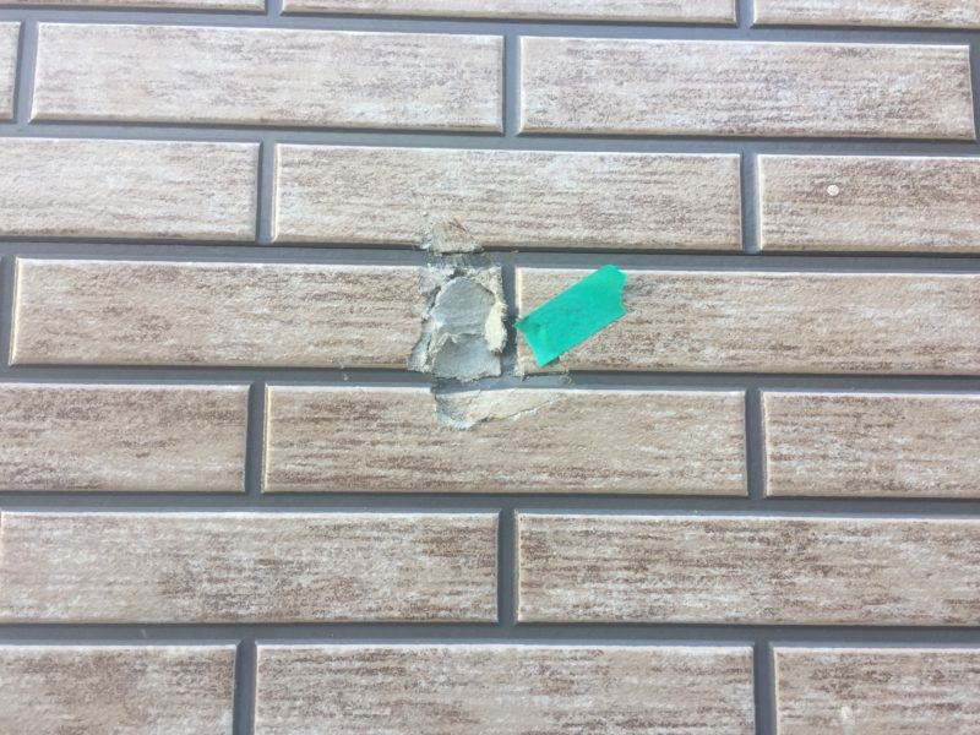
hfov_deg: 61.7
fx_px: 821
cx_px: 490
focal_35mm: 29
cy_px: 368
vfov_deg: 48.2
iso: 32
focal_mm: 4.15
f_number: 2.2
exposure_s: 1/120
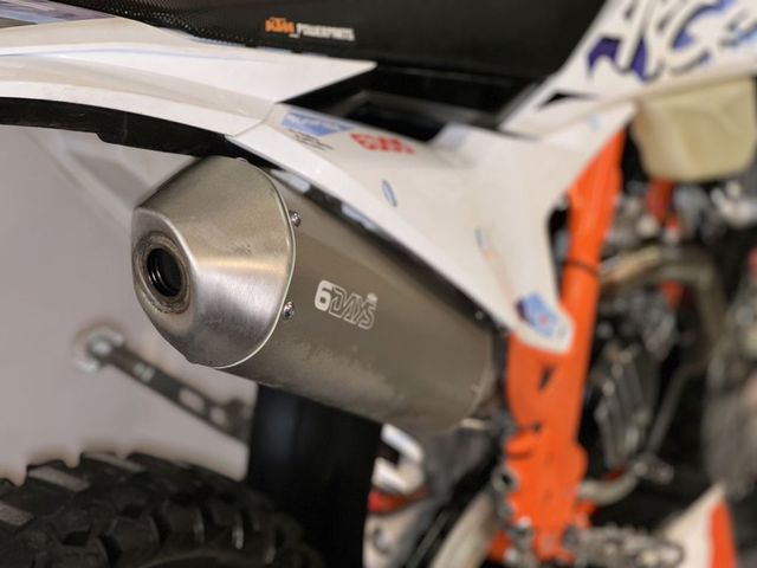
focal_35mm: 77
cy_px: 284
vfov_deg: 19.1
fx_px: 1684
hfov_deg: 25.3
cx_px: 378
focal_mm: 9
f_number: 2.8
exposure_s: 1/33
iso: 64
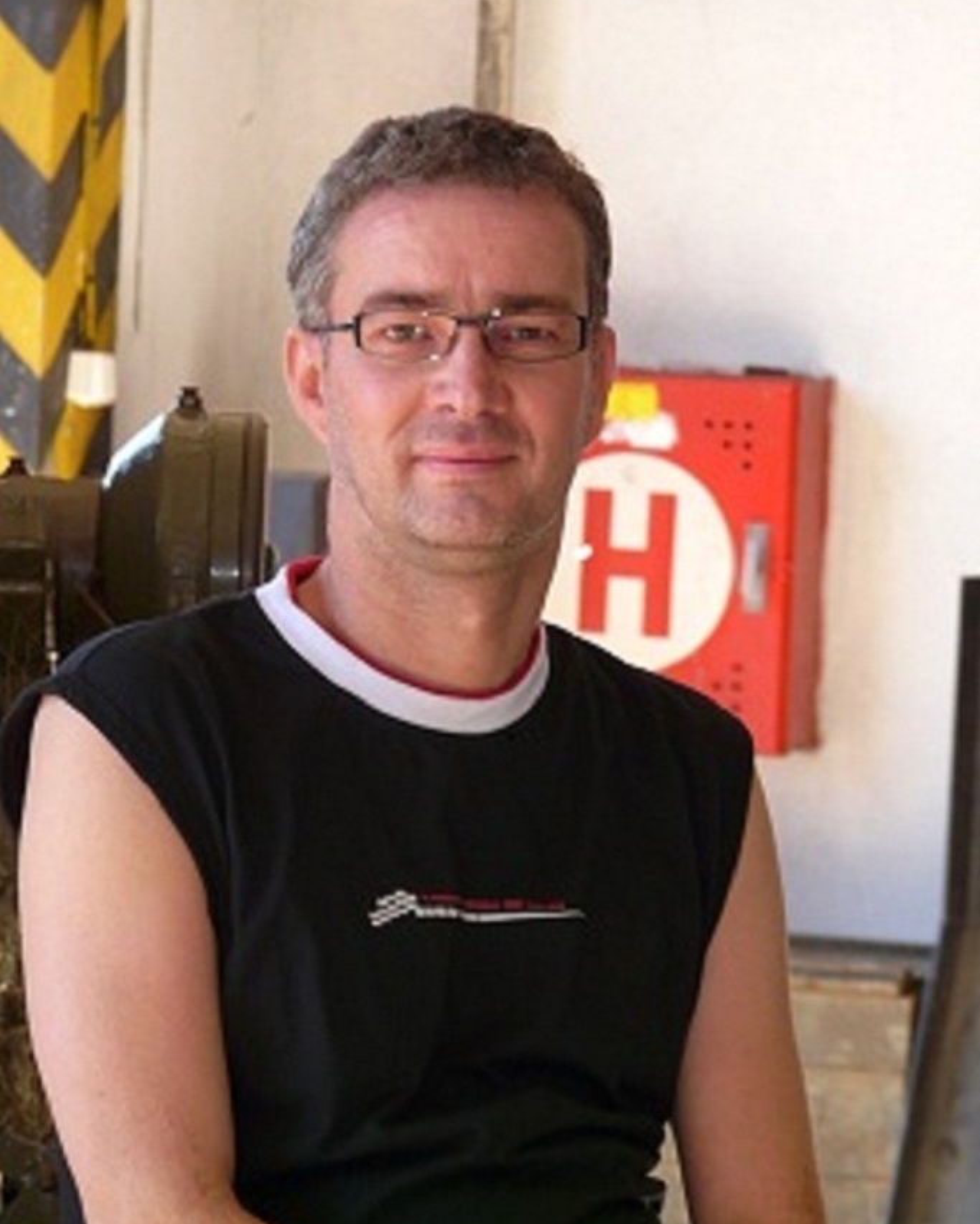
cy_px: 602
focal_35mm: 187
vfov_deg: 10.3
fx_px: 6775
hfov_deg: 8.3
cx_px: 490
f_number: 3.6
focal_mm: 29.4
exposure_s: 1/60
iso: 100
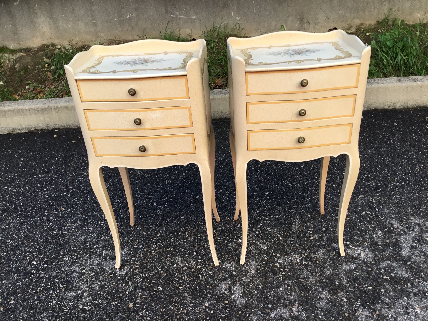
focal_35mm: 31
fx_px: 383
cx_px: 214
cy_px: 160
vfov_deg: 45.4
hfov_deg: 58.4
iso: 25
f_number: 2.4
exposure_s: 1/171
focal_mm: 3.3
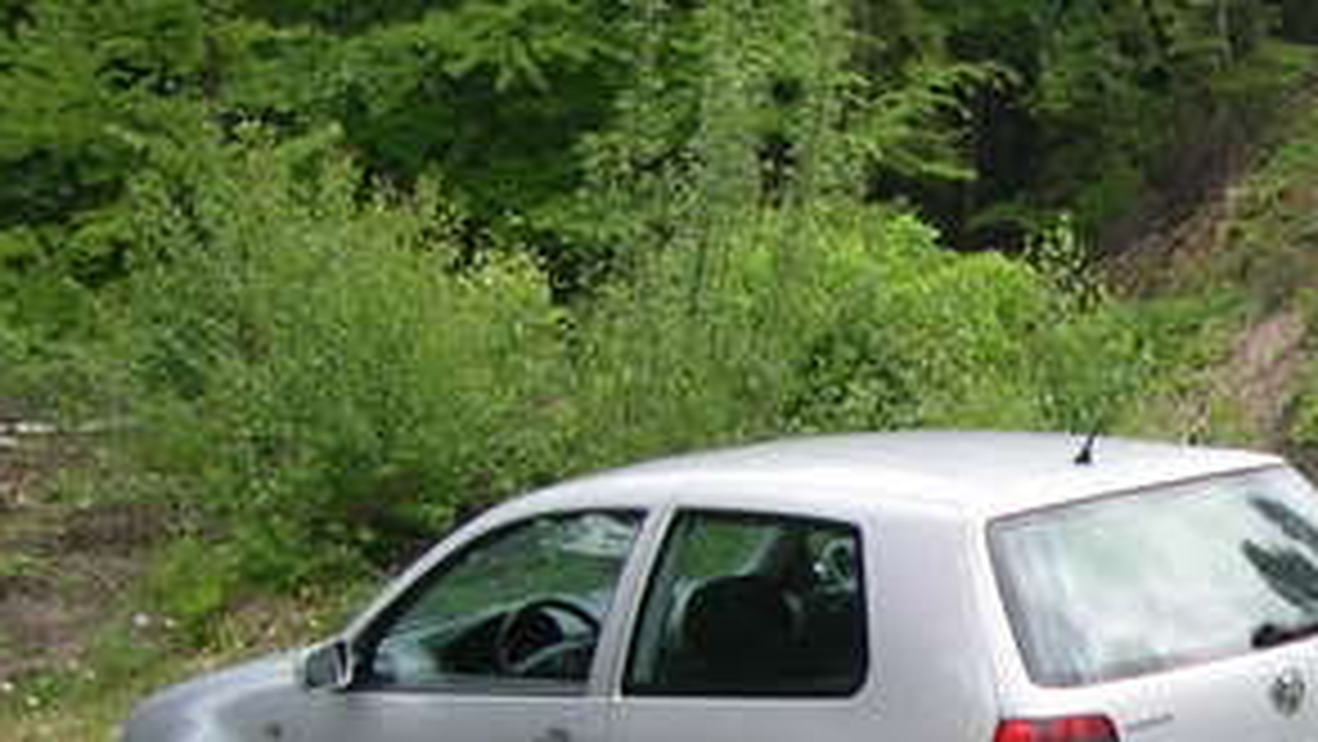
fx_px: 3950
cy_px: 881
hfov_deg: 17.6
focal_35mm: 113
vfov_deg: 10.6
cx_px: 1786
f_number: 2.8
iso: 100
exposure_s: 1/488
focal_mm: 8
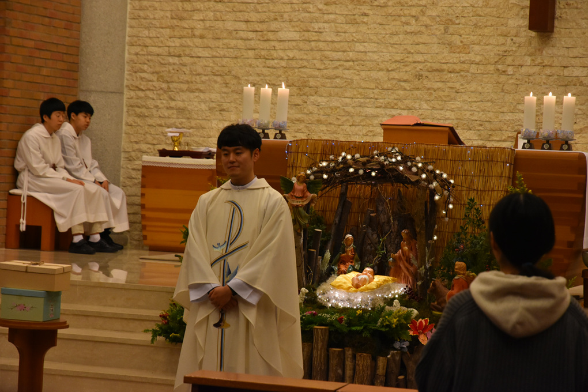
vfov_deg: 12.7
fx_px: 1764
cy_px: 196
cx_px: 294
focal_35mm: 108
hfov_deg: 18.9
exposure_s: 1/60
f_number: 5.6
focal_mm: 72
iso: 1800
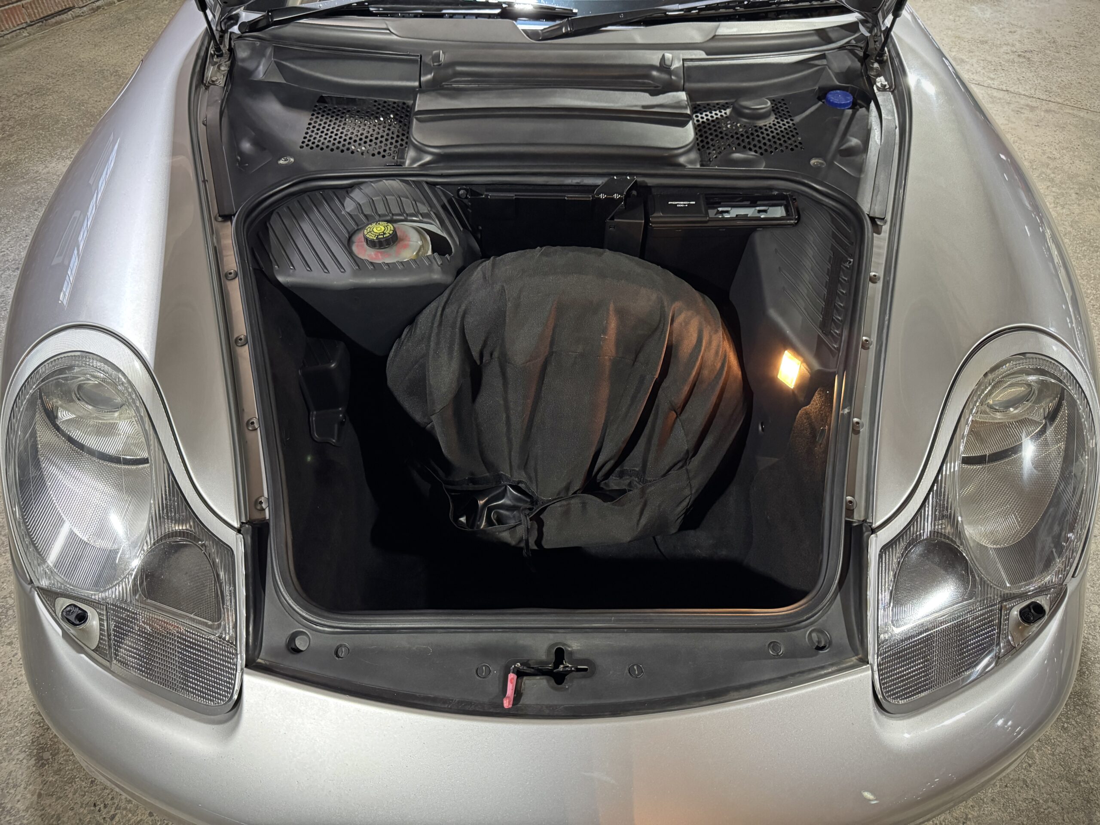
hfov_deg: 71.6
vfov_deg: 56.8
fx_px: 763
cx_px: 550
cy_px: 412
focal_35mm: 24
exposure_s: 1/33
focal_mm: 6.76
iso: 800
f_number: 1.78
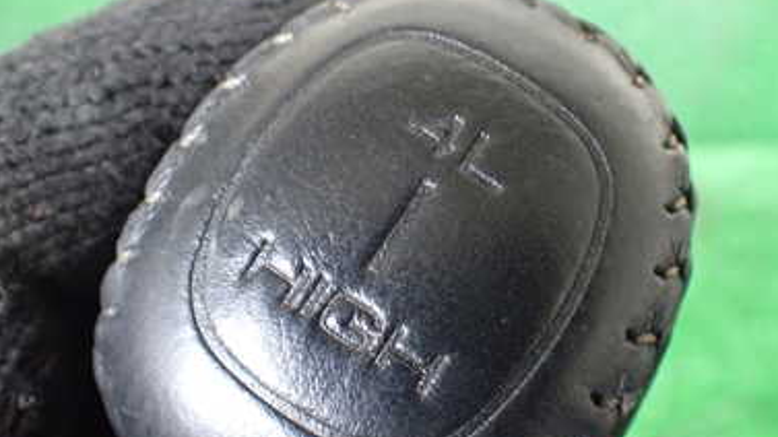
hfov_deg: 39.8
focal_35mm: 52
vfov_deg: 23.0
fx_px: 1073
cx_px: 417
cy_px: 206
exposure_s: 1/50
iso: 800
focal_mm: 5.4
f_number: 2.3
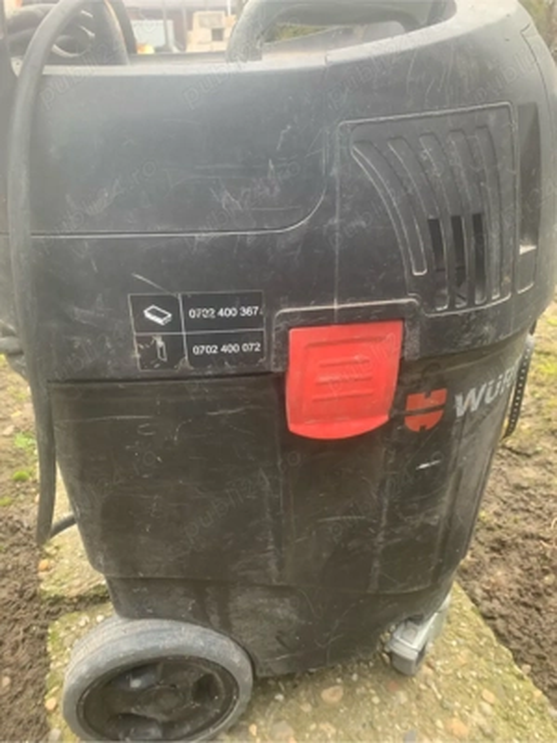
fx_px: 558
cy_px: 372
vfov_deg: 67.3
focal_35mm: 26
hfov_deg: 53.1
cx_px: 278
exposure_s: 1/121
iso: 64
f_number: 1.8
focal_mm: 4.25
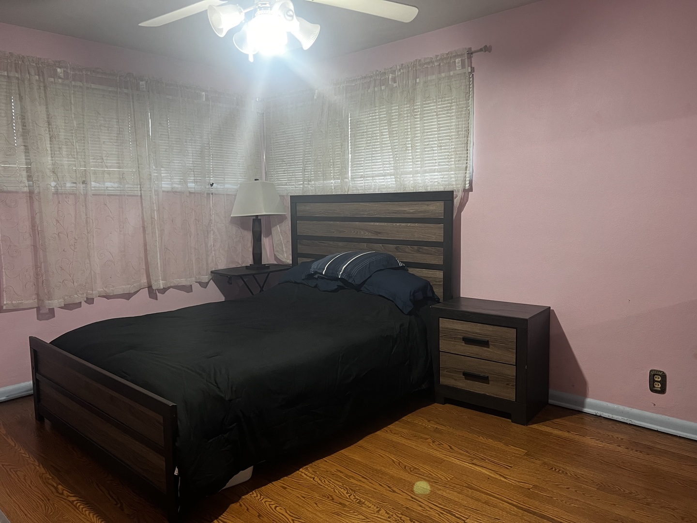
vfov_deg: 53.1
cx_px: 348
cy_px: 262
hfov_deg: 67.3
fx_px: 524
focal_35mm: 26
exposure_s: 1/60
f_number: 1.5
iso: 200
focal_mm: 5.7
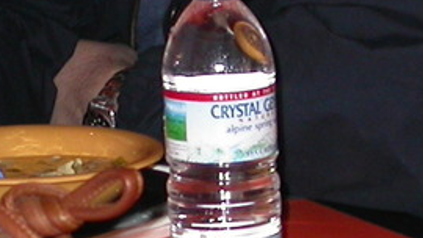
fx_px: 2199
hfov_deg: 11.0
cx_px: 177
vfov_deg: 6.2
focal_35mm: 196
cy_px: 77
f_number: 2.6
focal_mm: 7.85
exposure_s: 1/60
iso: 100
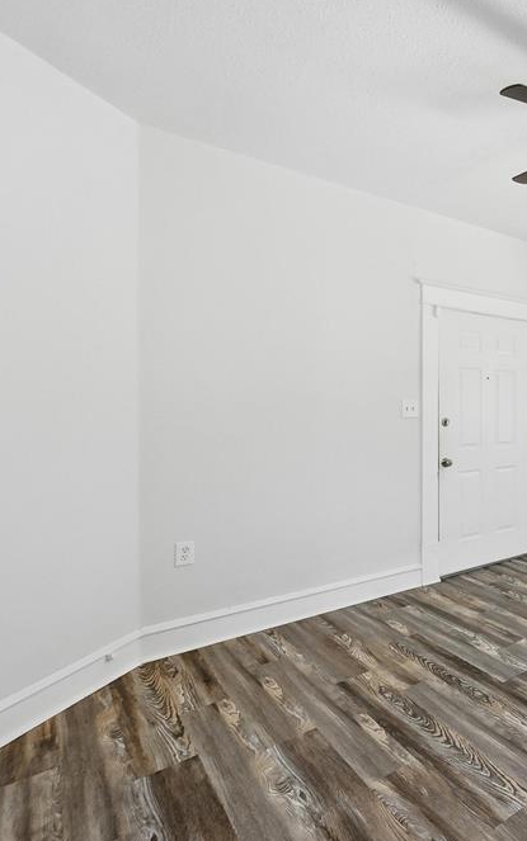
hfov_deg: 42.9
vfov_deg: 79.6
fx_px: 505
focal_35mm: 22
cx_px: 580
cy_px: 416
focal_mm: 14
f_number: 7.1
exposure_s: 1/2500
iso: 1250
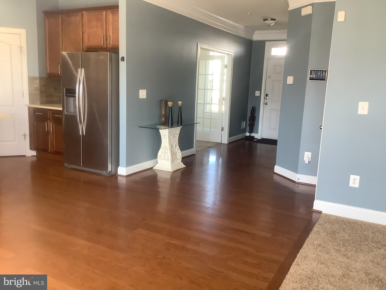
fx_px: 346
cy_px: 145
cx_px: 193
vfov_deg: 45.4
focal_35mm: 31
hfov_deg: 58.4
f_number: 2.4
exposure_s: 1/60
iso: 80
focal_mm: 3.3
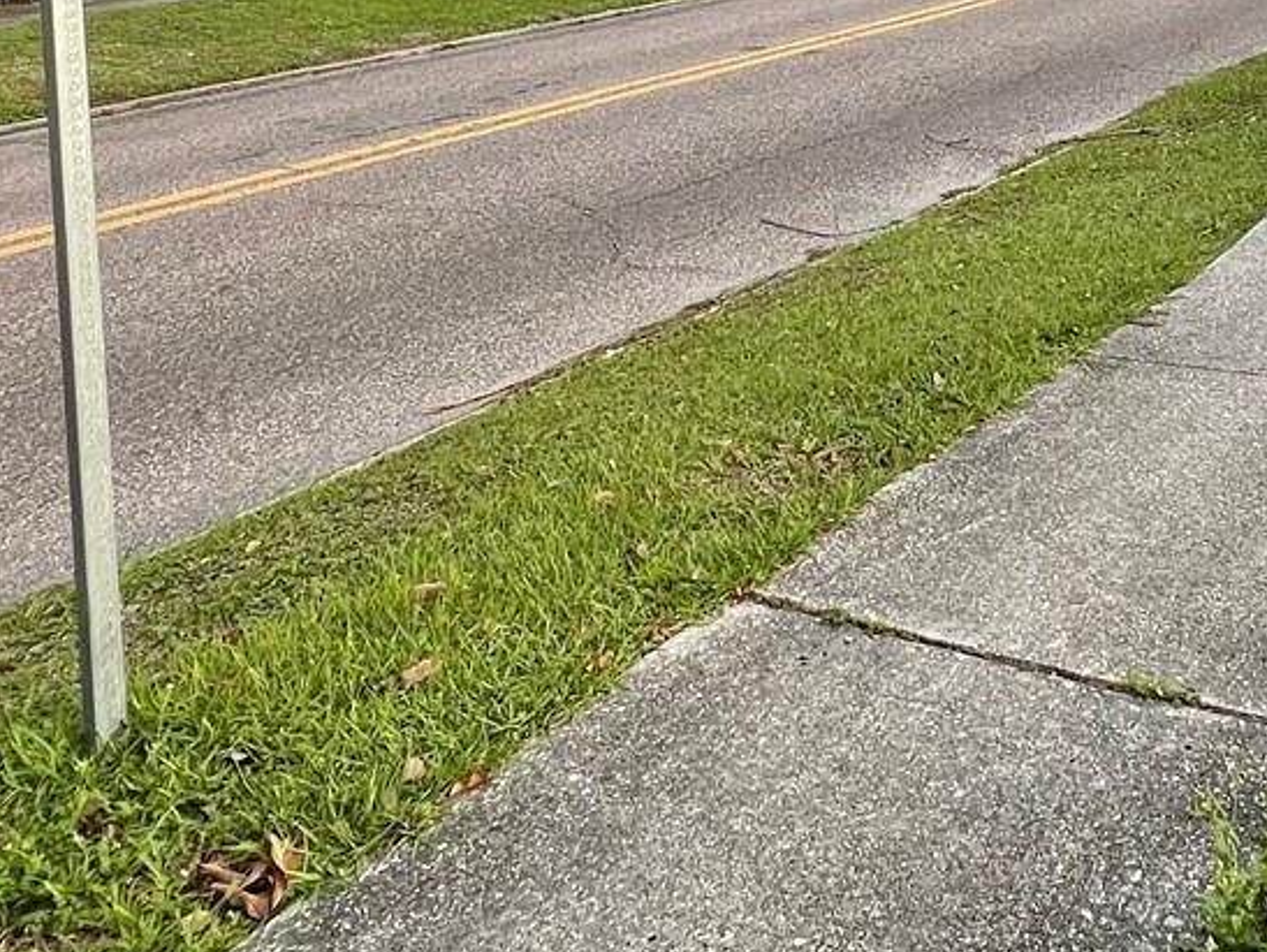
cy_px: -206
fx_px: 1392
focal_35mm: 38
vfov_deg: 31.3
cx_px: 1015
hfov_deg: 46.4
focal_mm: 1.57
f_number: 1.8
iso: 32
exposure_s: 1/395
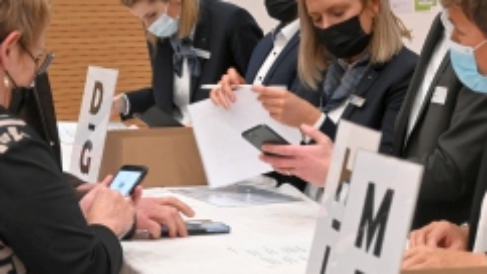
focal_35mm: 109
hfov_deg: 19.6
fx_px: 1407
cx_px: 221
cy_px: 100
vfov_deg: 11.1
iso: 2500
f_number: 5.6
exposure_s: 1/60
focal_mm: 42
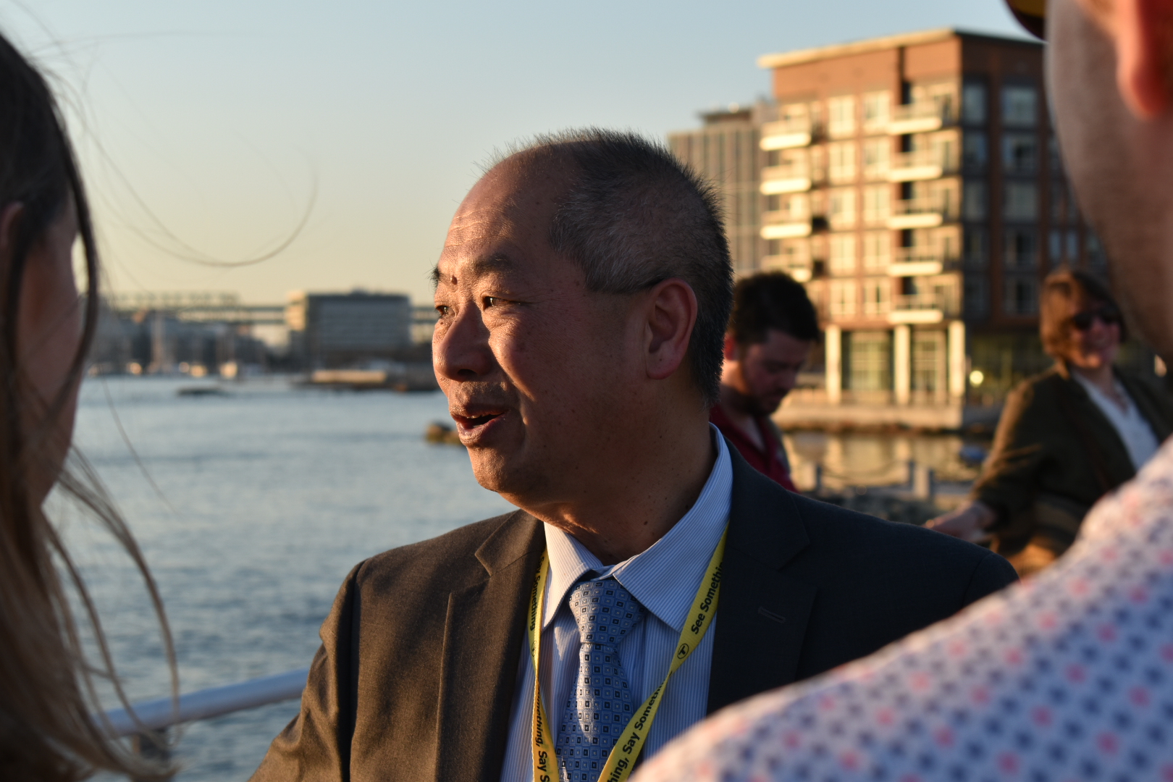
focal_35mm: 82
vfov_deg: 16.6
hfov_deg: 24.6
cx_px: 586
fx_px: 2688
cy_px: 391
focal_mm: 55
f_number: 8
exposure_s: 1/250
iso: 200
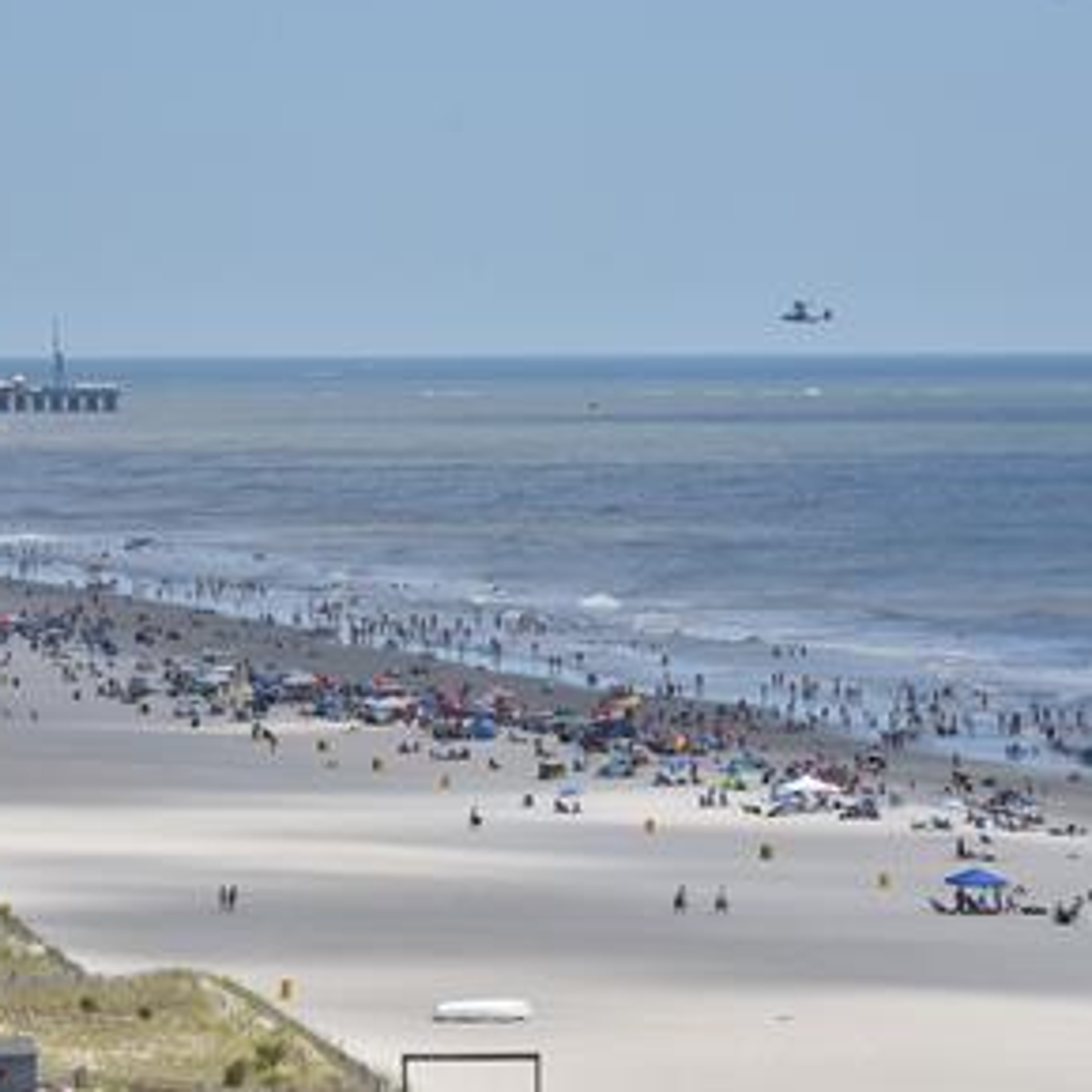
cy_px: 459
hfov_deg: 6.8
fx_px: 9208
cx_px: 264
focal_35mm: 258
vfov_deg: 6.8
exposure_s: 1/4000
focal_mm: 160
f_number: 10
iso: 1250
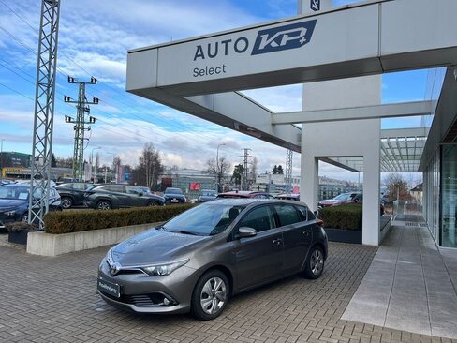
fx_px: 343
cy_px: 172
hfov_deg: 67.3
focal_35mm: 26
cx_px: 228
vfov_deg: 53.1
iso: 50
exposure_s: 1/471
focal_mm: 5.1
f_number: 1.6
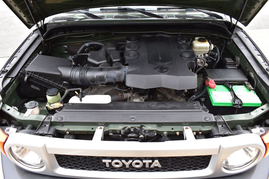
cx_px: 134
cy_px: 90
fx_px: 202
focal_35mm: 27
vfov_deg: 47.9
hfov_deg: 67.4
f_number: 8
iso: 400
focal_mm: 18
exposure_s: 1/80
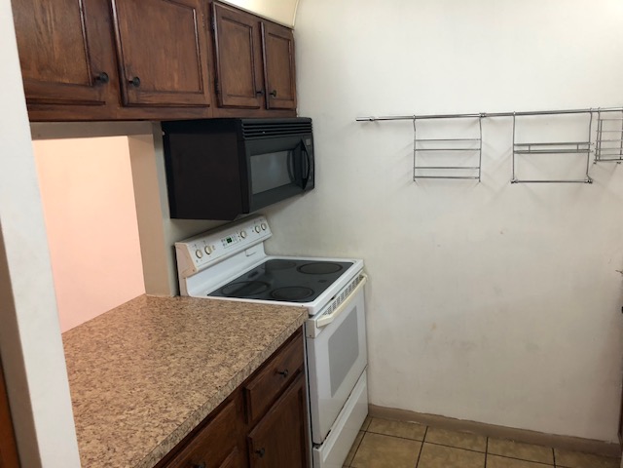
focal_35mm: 28
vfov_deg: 49.7
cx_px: 312
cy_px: 234
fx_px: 504
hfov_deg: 63.4
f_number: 1.8
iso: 40
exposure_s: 1/15
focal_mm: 3.99
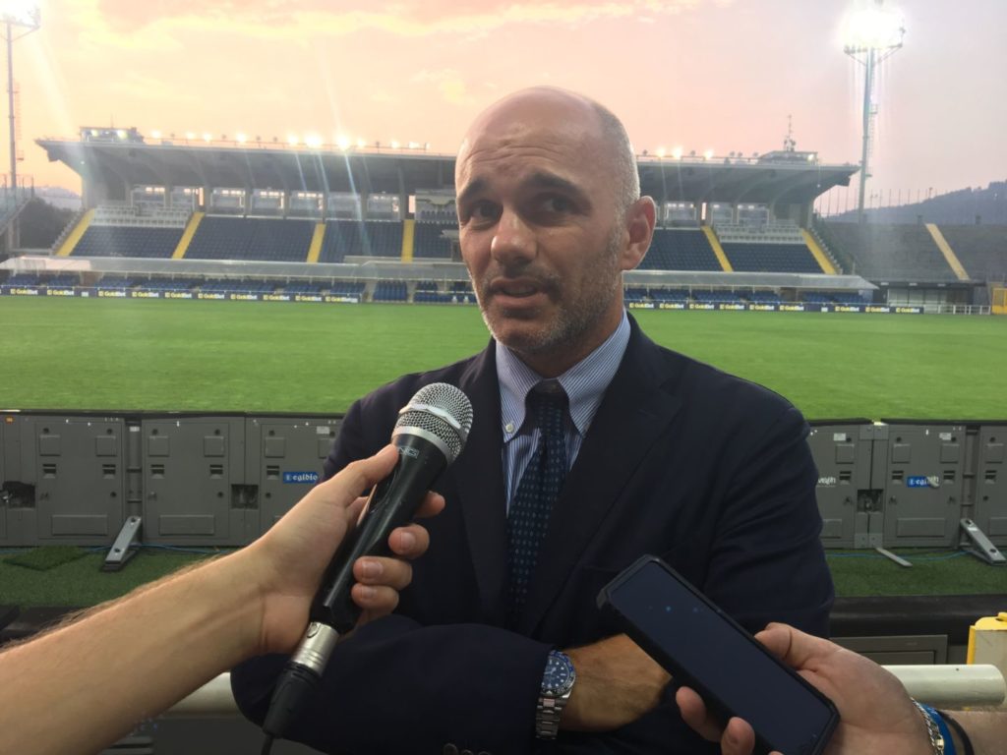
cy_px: 378
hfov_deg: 61.7
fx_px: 844
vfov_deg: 48.2
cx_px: 504
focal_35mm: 29
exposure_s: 1/100
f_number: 2.2
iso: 32
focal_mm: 4.15
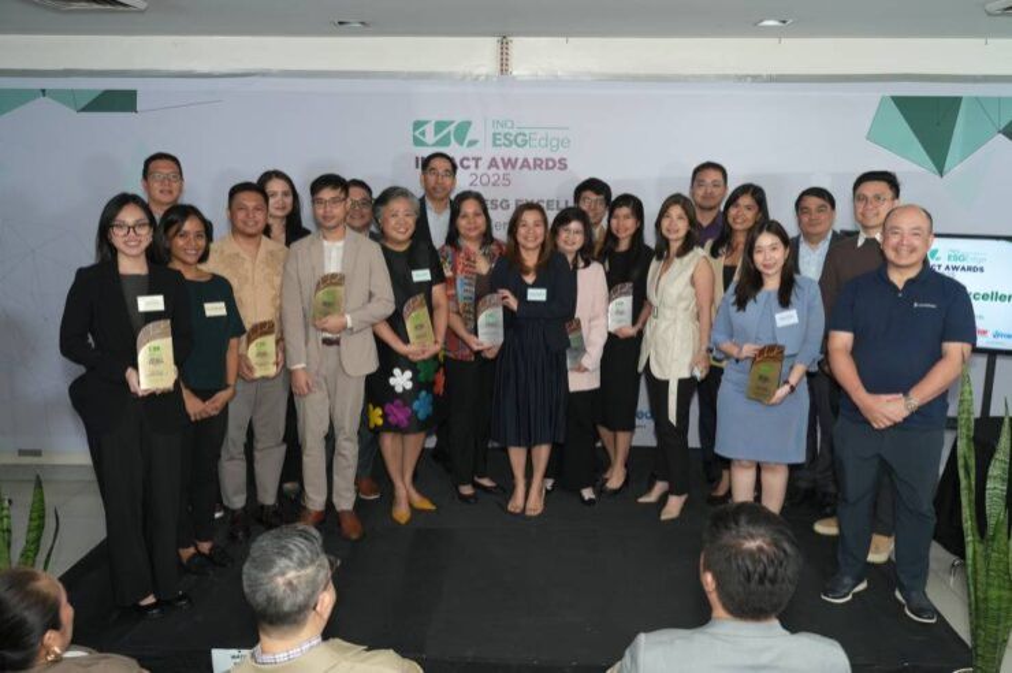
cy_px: 336
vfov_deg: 39.9
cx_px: 506
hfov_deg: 57.3
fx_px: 927
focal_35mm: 33
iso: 1250
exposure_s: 1/100
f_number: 5.6
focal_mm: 33
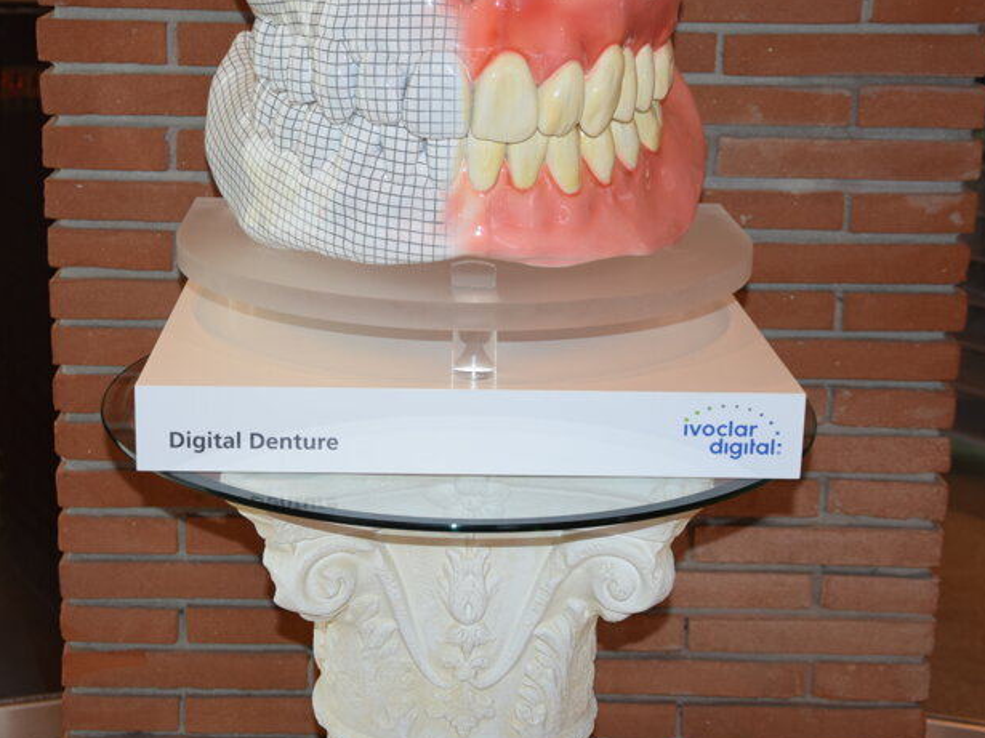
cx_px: 434
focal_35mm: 65
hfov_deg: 29.8
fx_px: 1849
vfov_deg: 22.5
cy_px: 287
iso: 800
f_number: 4.2
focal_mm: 32
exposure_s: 1/60
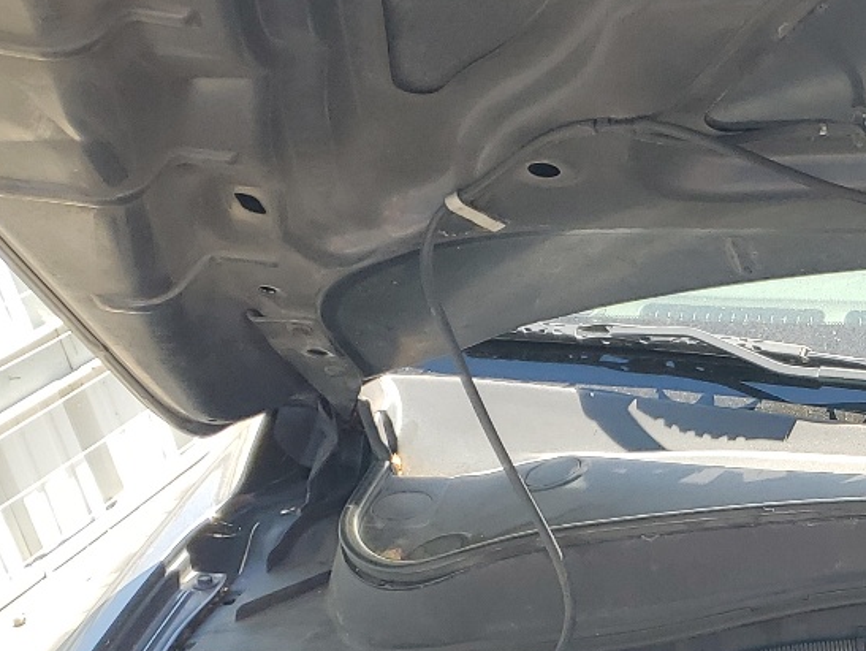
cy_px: 733
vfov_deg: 18.6
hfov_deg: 22.3
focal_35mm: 76
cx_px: 1200
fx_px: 1903
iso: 50
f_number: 1.5
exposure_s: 1/357
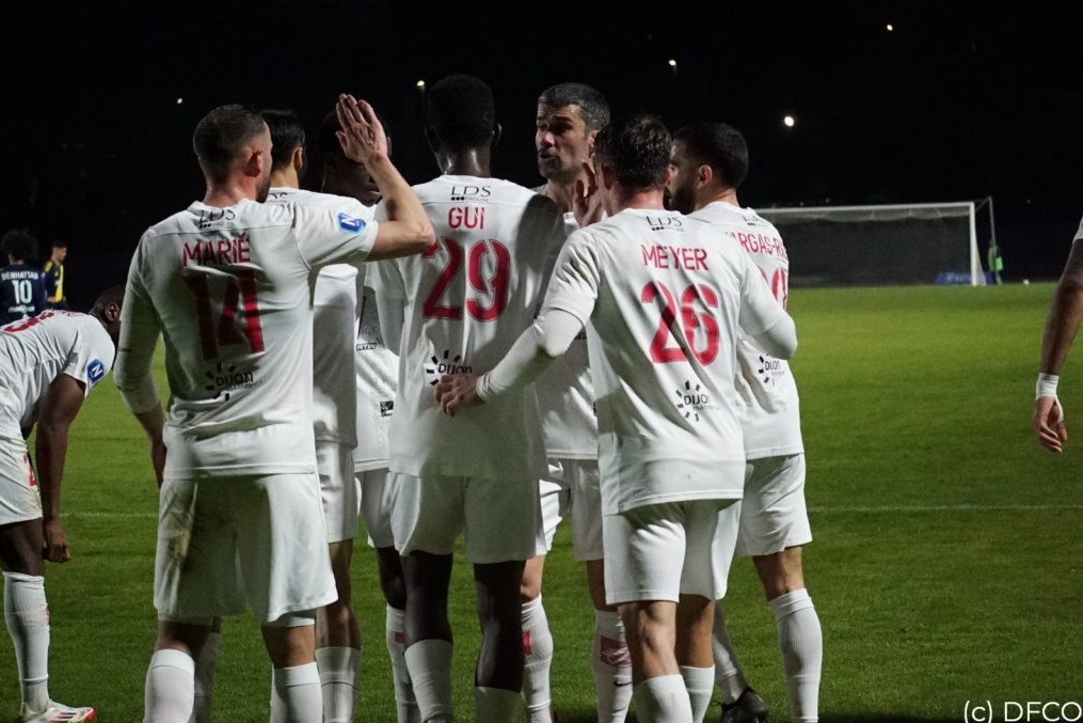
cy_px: 364
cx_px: 540
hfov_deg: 19.3
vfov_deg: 12.9
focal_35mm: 106
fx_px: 3189
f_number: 4.5
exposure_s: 1/1250
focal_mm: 70
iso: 12800
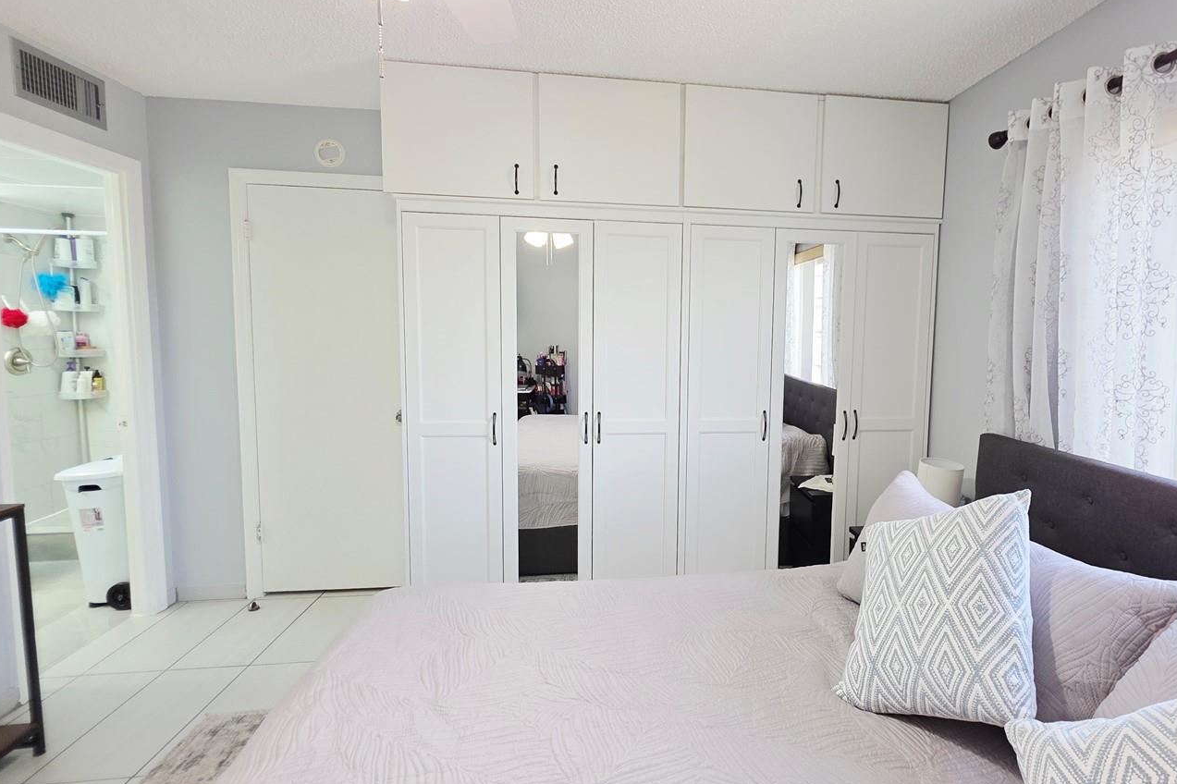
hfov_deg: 92.5
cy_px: 381
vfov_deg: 70.4
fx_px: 556
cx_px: 682
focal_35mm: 17
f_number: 1.9
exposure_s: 1/60
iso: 64
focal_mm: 2.2
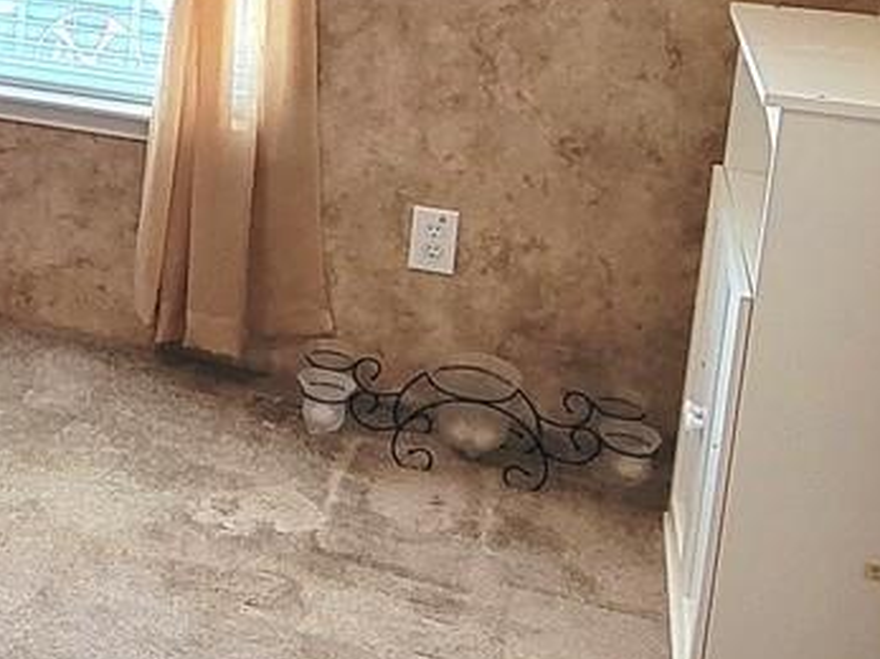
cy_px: -56
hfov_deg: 27.5
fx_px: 1525
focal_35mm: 60
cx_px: -231
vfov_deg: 23.0
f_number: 2.2
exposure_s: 1/60
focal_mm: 2.2
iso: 250
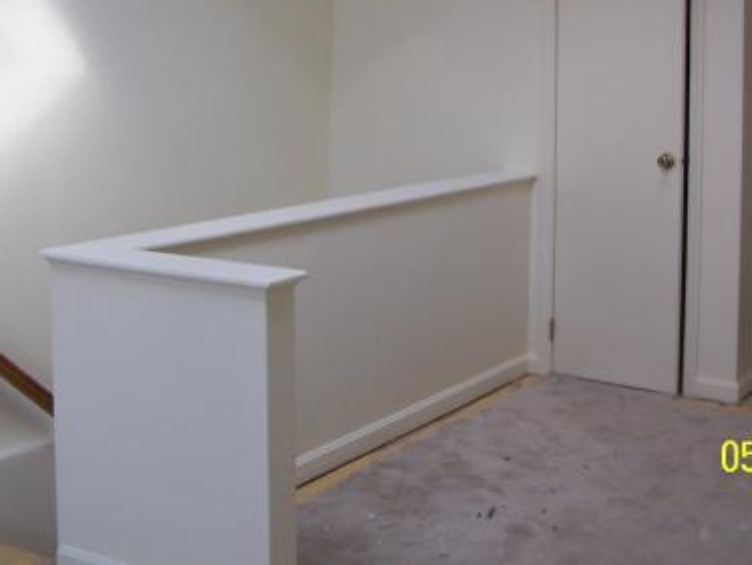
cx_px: 402
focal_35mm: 59
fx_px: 1283
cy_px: 129
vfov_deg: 24.5
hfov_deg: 32.7
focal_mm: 6.3
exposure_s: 1/90
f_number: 2.8
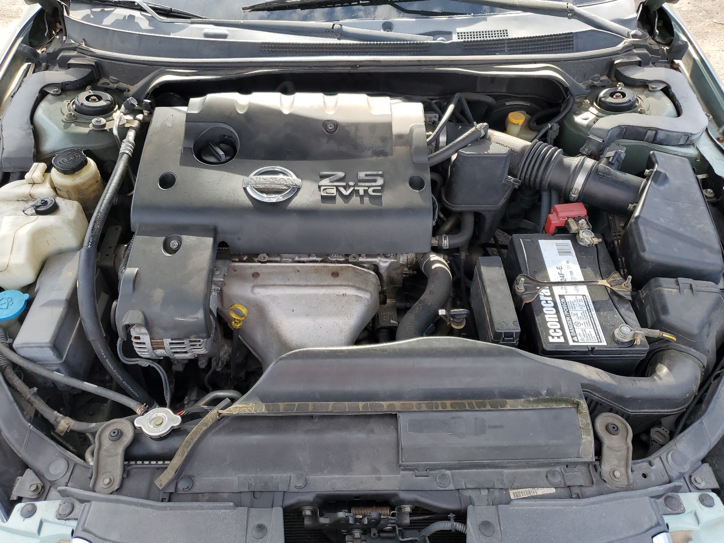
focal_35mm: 27
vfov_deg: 51.4
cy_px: 267
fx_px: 565
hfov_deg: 65.3
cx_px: 358
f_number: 1.5
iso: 50
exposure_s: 1/417
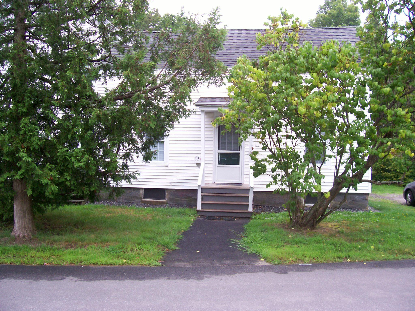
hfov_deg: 54.0
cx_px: 208
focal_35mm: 34
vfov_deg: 41.8
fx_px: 408
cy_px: 156
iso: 80
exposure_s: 1/82.7
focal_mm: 5.6
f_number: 2.7
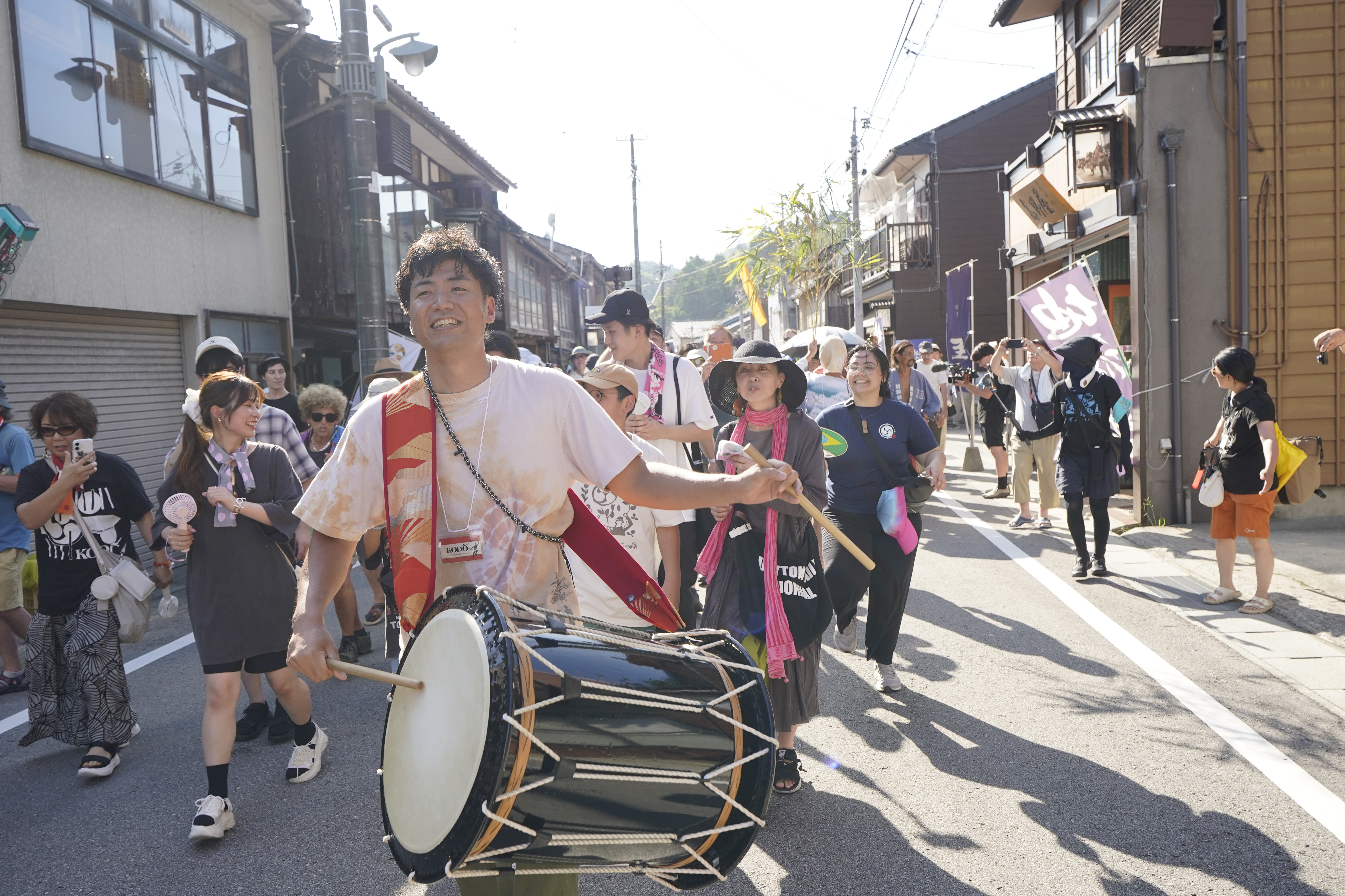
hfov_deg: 63.7
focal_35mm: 29
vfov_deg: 45.0
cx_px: 672
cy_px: 448
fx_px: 1083
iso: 400
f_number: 5.6
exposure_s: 1/500
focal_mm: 29
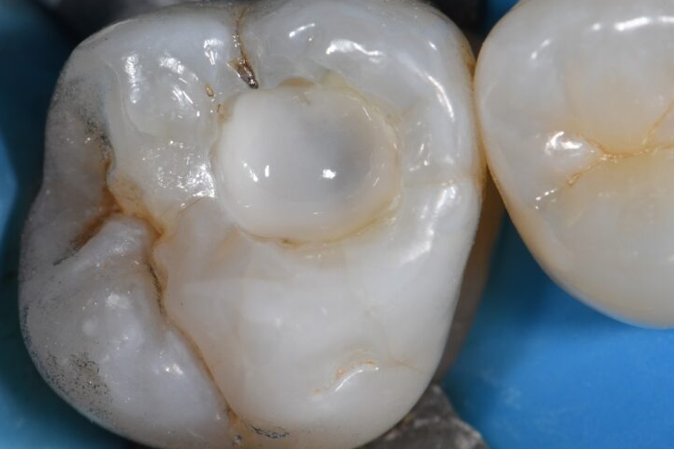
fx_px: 4136
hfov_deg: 9.3
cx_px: 284
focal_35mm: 221
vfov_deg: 6.2
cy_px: 163
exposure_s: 1/160
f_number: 32
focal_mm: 105
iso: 200
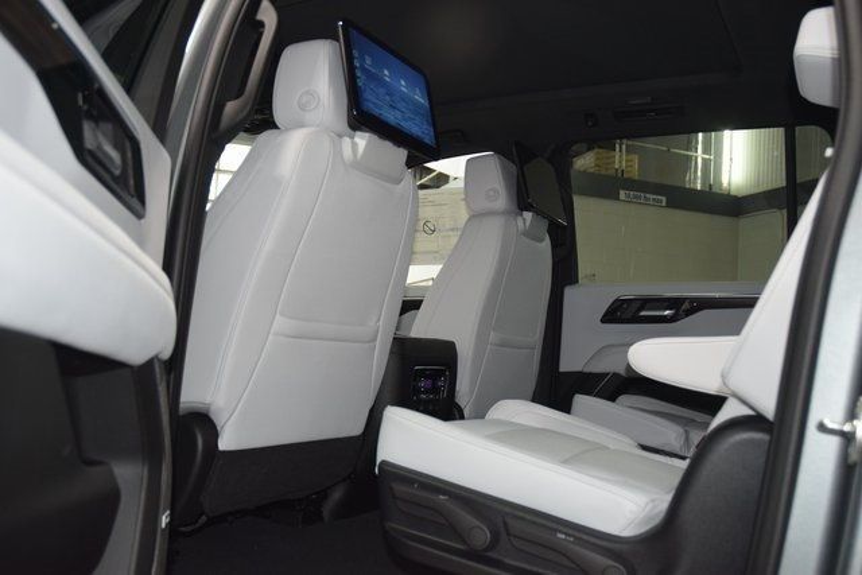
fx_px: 790
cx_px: 431
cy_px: 288
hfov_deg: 57.2
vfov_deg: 40.0
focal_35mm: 33
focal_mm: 22
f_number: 3.5
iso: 1250
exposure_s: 1/60
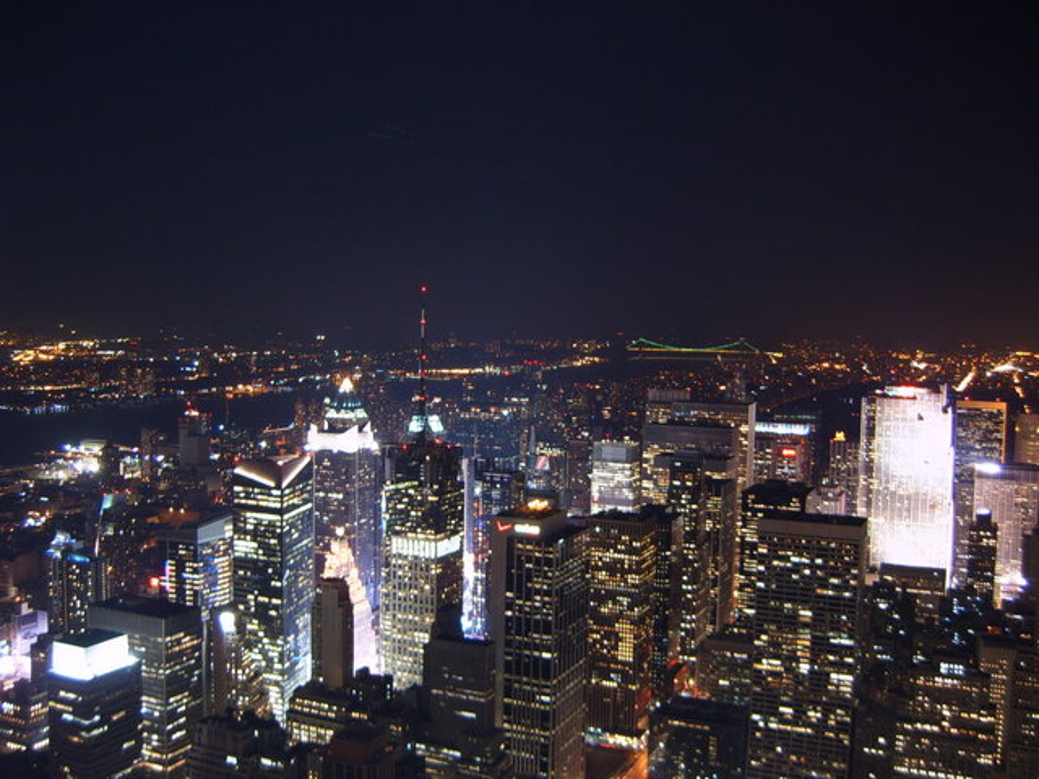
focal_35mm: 37
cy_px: 390
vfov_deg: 38.7
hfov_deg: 50.1
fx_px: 1111
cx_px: 520
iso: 50
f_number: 2.9
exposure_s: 3
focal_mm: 6.2
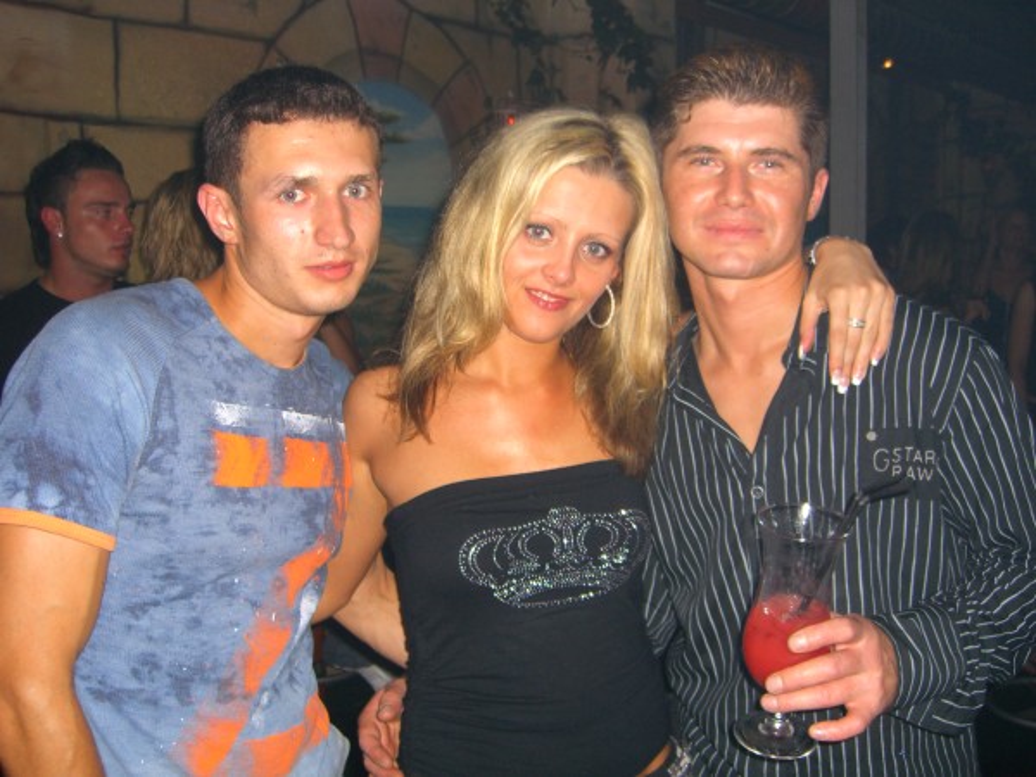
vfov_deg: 37.7
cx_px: 518
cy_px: 388
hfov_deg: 49.0
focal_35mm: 38
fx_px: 1137
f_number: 2.8
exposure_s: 1/60
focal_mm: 7.9
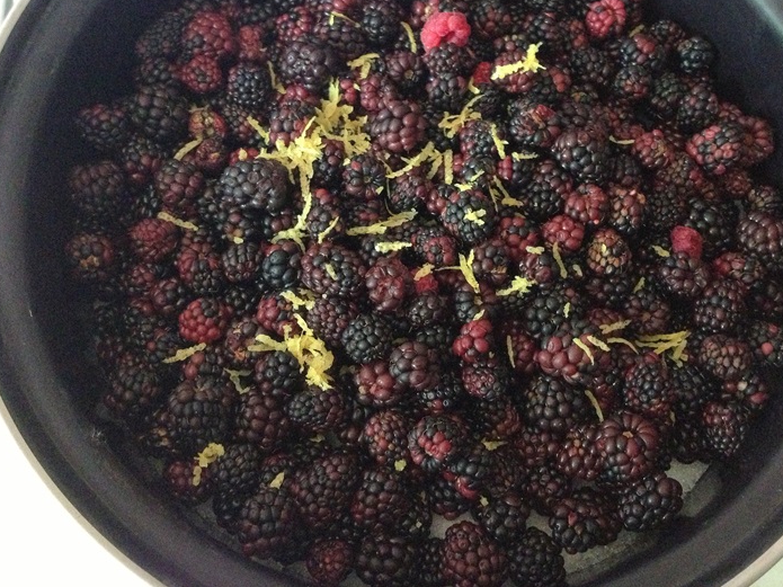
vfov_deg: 37.6
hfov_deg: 48.9
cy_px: 251
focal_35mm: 38
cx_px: 420
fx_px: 859
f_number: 2.4
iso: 800
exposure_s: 1/15
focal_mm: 4.13
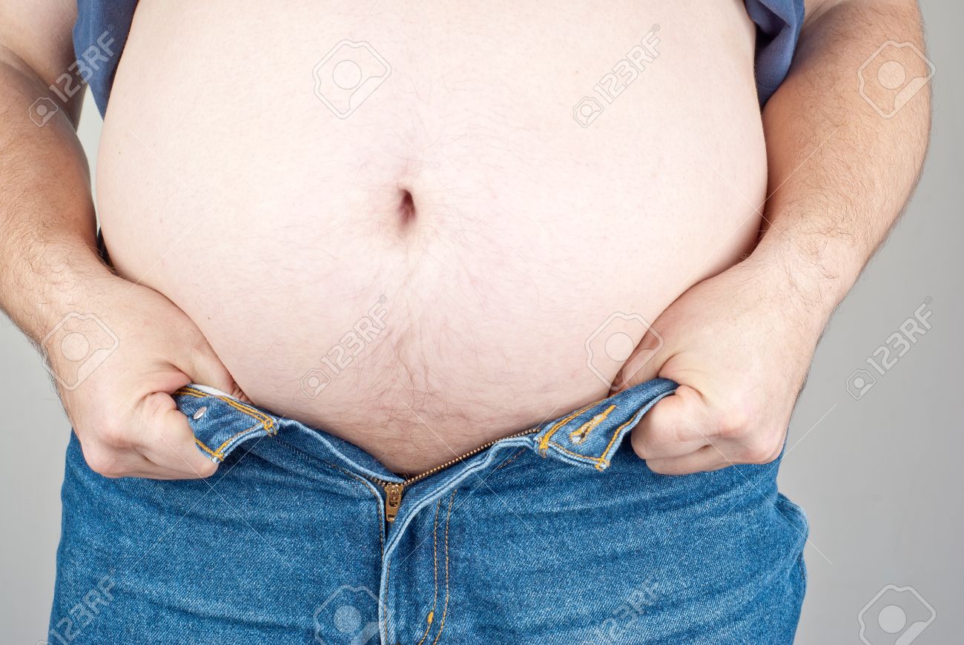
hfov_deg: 27.0
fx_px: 2011
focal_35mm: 75
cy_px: 322
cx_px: 482
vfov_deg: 18.2
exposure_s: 1/100
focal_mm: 50
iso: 100
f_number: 11
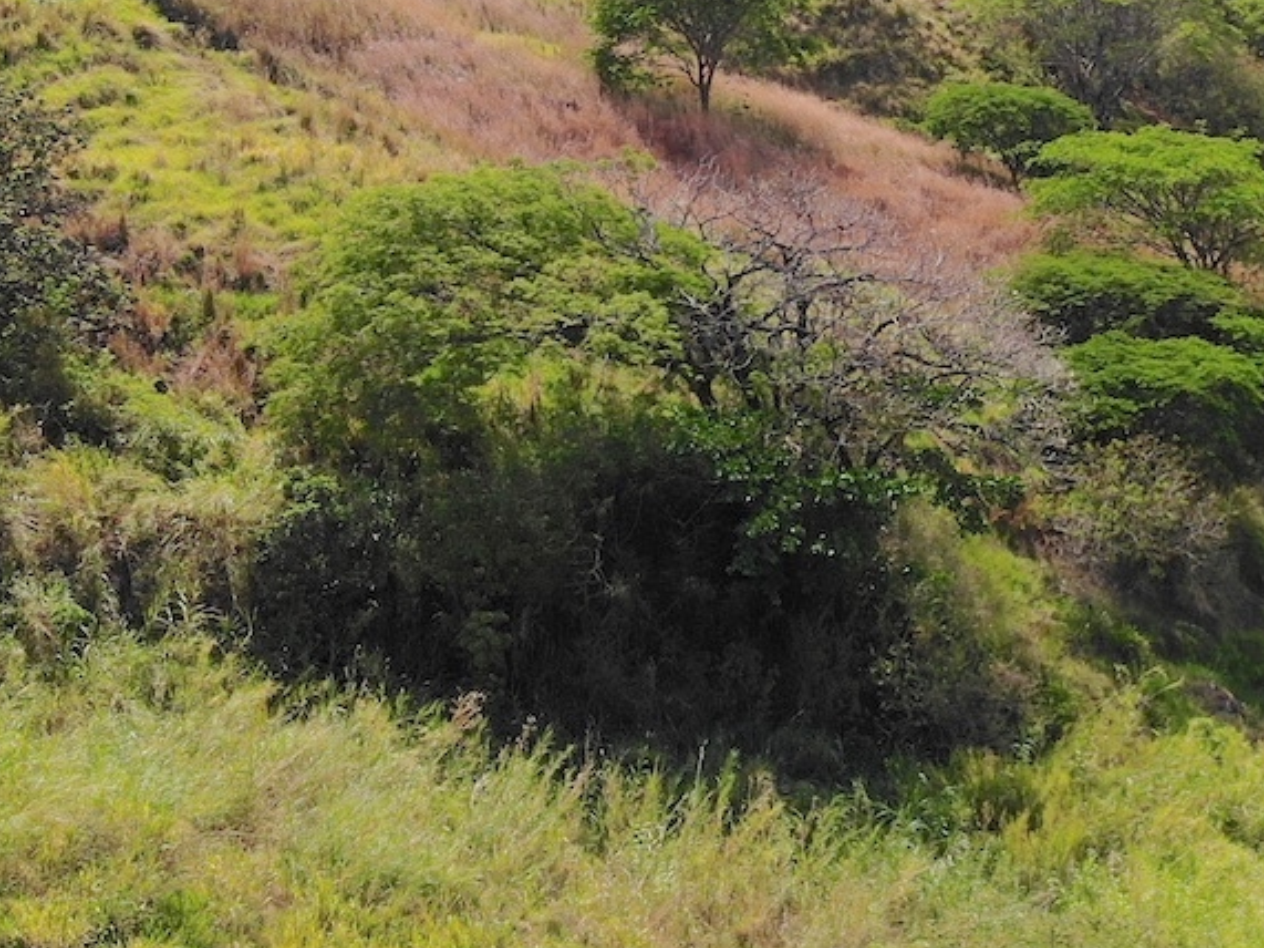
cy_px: 330
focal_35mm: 63
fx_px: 2300
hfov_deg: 29.9
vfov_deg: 23.2
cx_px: 1045
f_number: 2.8
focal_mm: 4.5
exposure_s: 1/909
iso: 100
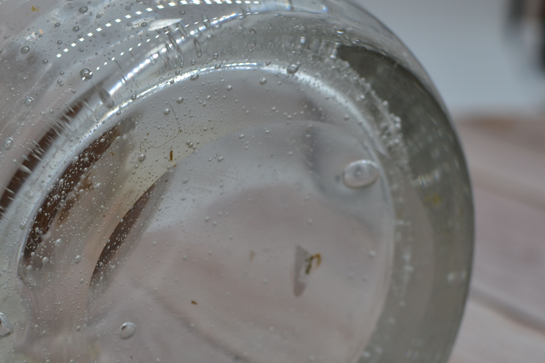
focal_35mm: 100
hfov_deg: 20.4
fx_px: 1513
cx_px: 217
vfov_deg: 13.6
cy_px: 275
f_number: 5.6
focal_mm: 35
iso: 125
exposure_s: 1/125
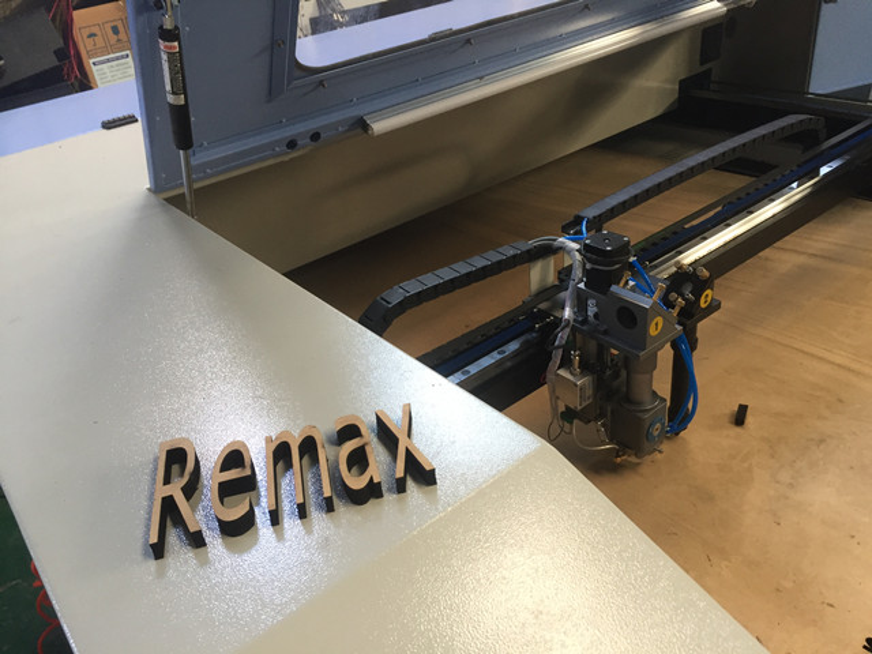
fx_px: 731
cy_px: 327
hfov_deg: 61.7
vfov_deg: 48.2
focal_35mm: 29
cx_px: 436
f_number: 2.2
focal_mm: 4.15
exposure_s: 1/33
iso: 125
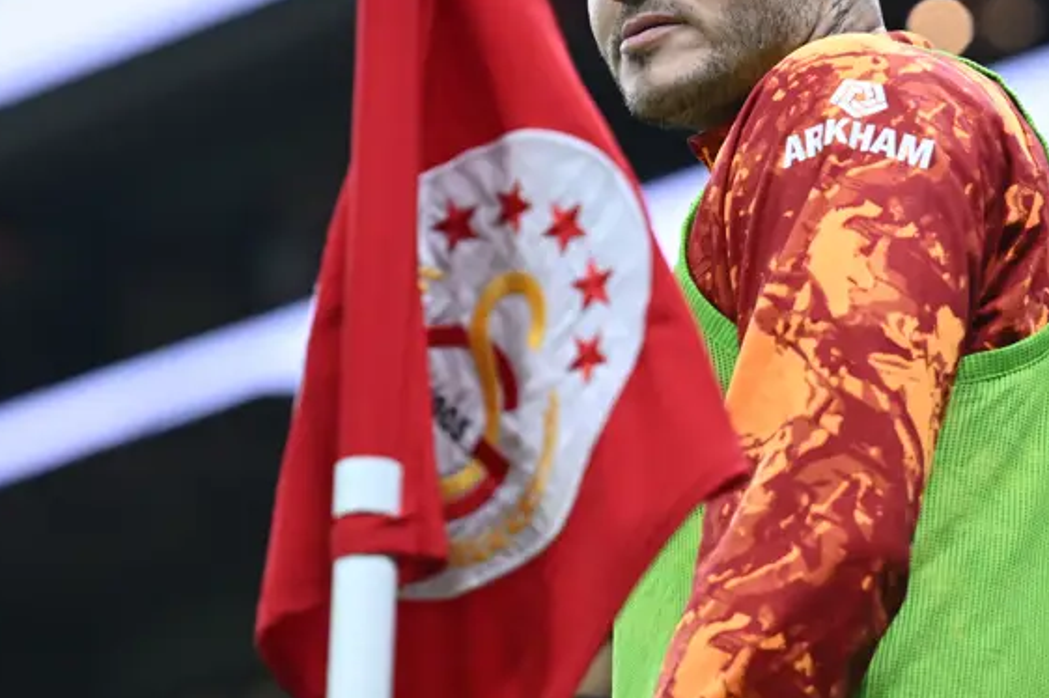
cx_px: 691
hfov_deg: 6.9
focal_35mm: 298
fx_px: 8678
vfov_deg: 4.6
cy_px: 216
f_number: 2.8
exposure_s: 1/1600
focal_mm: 120
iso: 2500
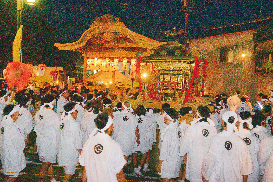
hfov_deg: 39.6
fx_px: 379
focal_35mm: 50
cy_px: 91
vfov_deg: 27.0
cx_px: 136
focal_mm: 50
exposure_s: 1/13
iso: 800
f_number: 9
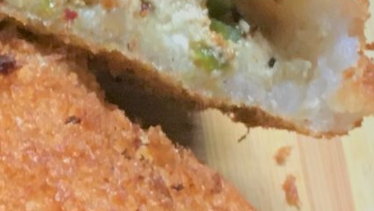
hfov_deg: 10.8
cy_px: 214
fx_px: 1865
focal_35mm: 188
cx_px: -284
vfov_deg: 6.4
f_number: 2.2
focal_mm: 4.15
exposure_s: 1/33
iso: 160
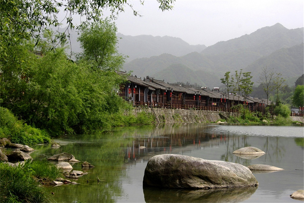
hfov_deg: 27.0
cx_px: 152
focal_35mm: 75
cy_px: 102
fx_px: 633
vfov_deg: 18.2
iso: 200
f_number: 8
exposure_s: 1/500
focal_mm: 50
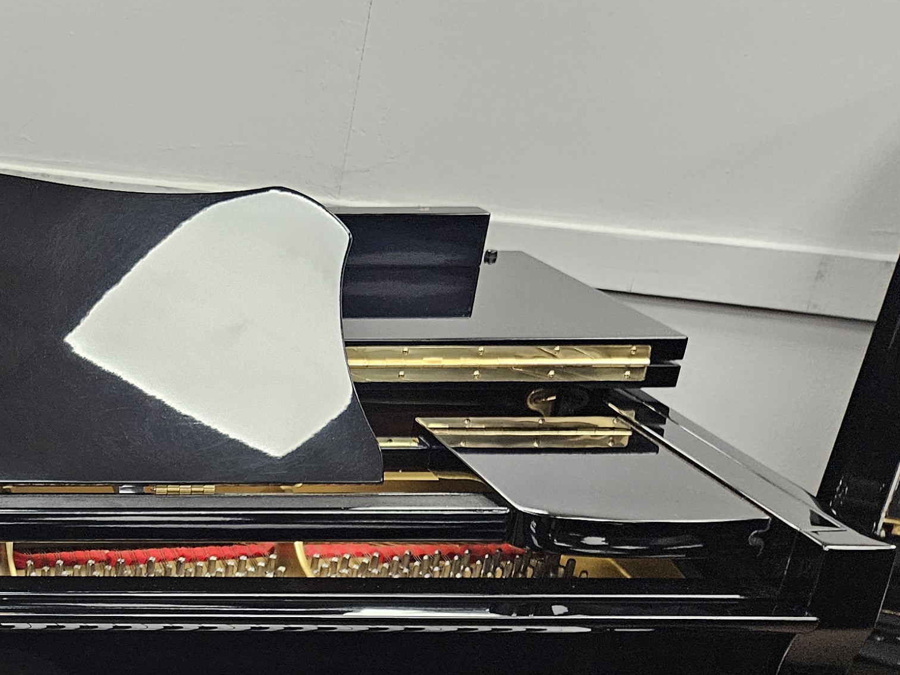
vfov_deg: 22.7
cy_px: 735
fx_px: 1586
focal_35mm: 61
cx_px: -182
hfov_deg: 27.8
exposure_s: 1/142
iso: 400
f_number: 1.8
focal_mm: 5.4
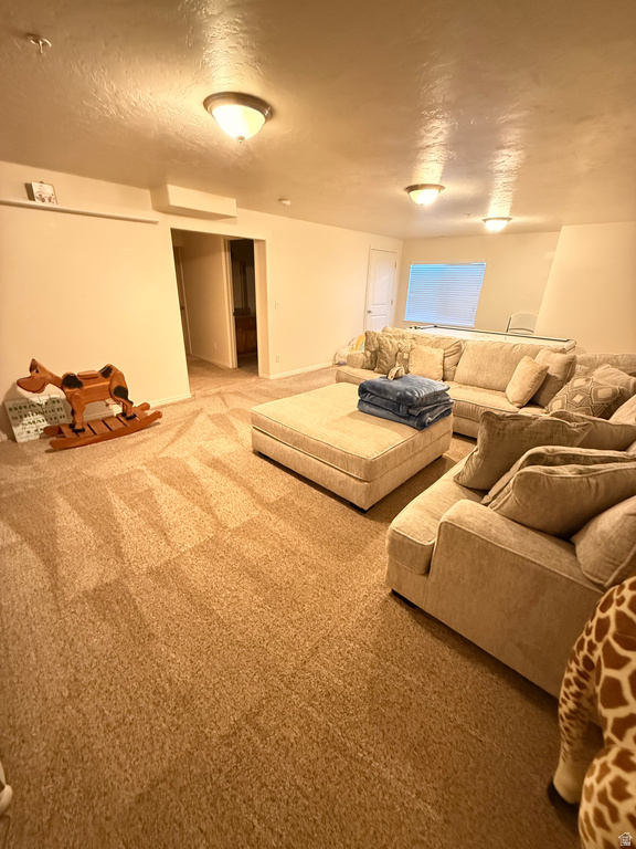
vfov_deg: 102.1
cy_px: 424
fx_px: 343
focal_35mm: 14
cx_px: 318
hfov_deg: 85.7
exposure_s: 1/30
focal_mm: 2.22
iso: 1250
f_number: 2.2
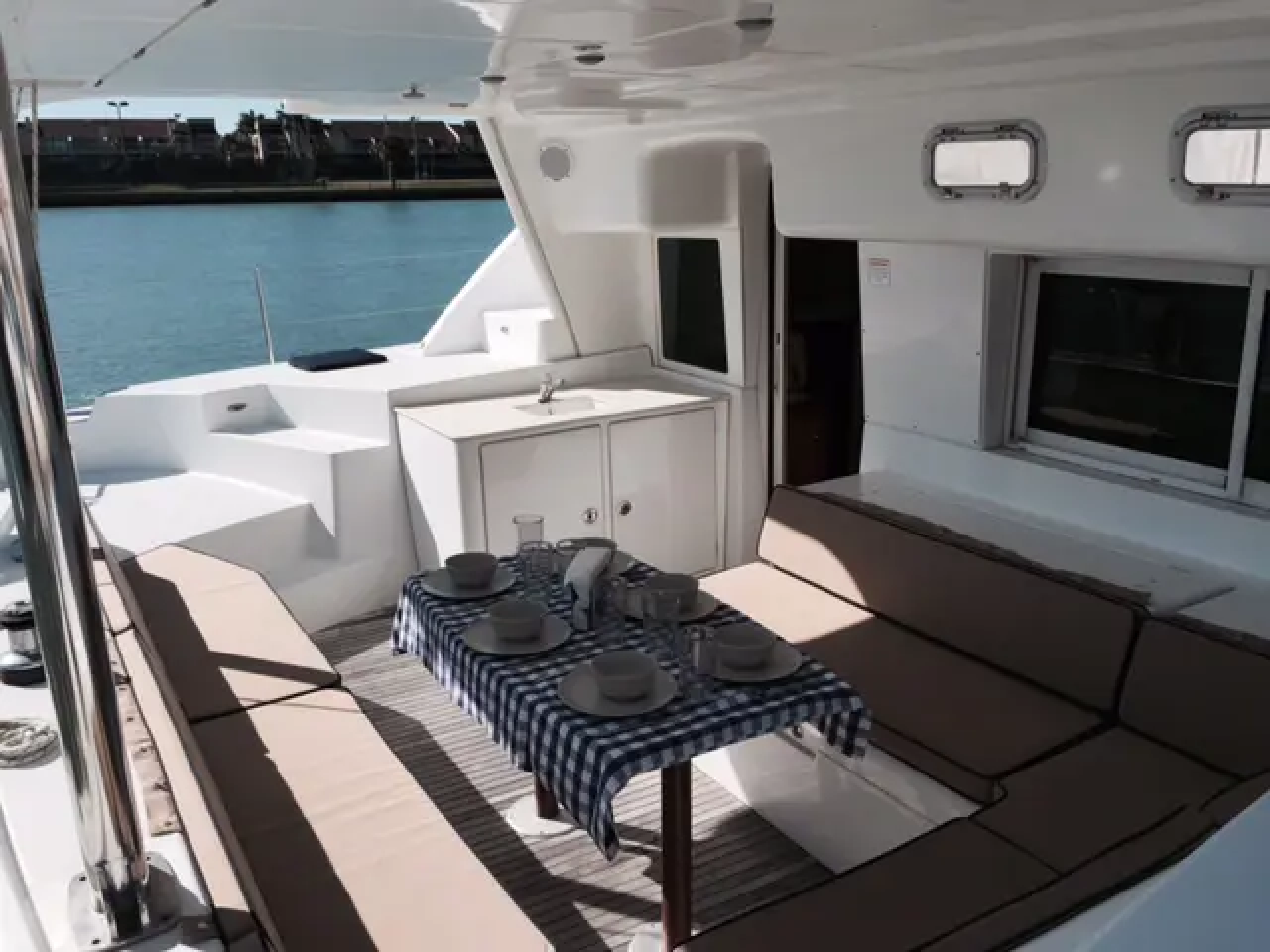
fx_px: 1064
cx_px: 635
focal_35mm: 29
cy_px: 476
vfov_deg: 48.2
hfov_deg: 61.7
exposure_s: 1/4405
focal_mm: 4.15
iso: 32
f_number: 2.2
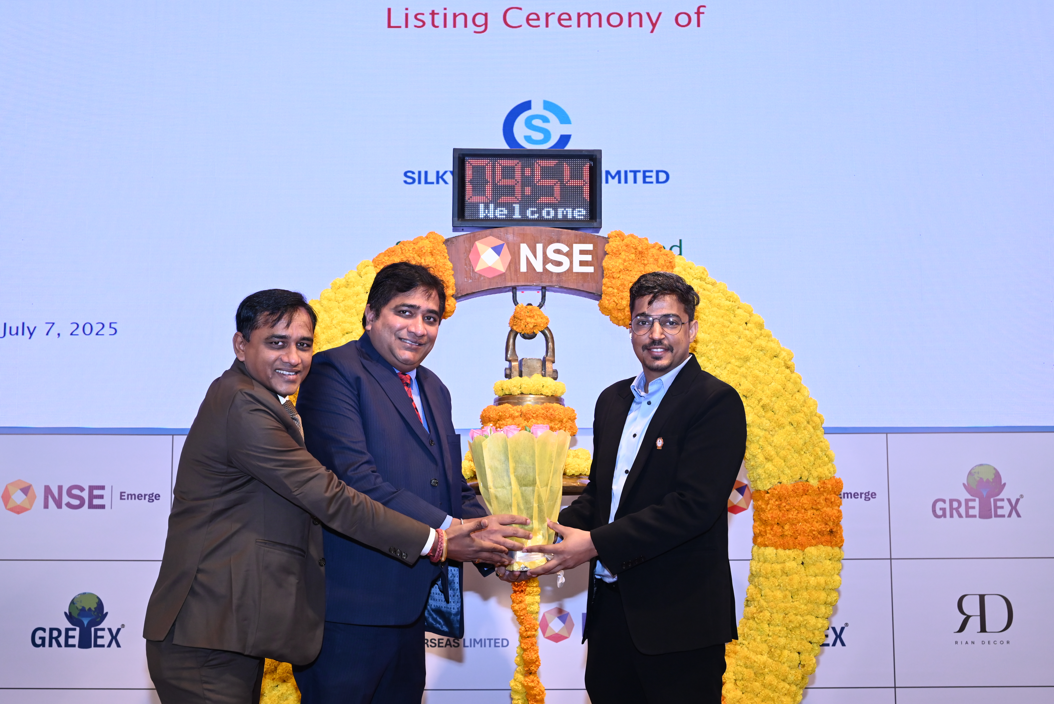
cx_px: 527
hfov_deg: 42.7
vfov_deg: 29.3
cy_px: 352
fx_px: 1347
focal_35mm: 46
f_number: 5.6
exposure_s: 1/125
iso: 1600
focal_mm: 46
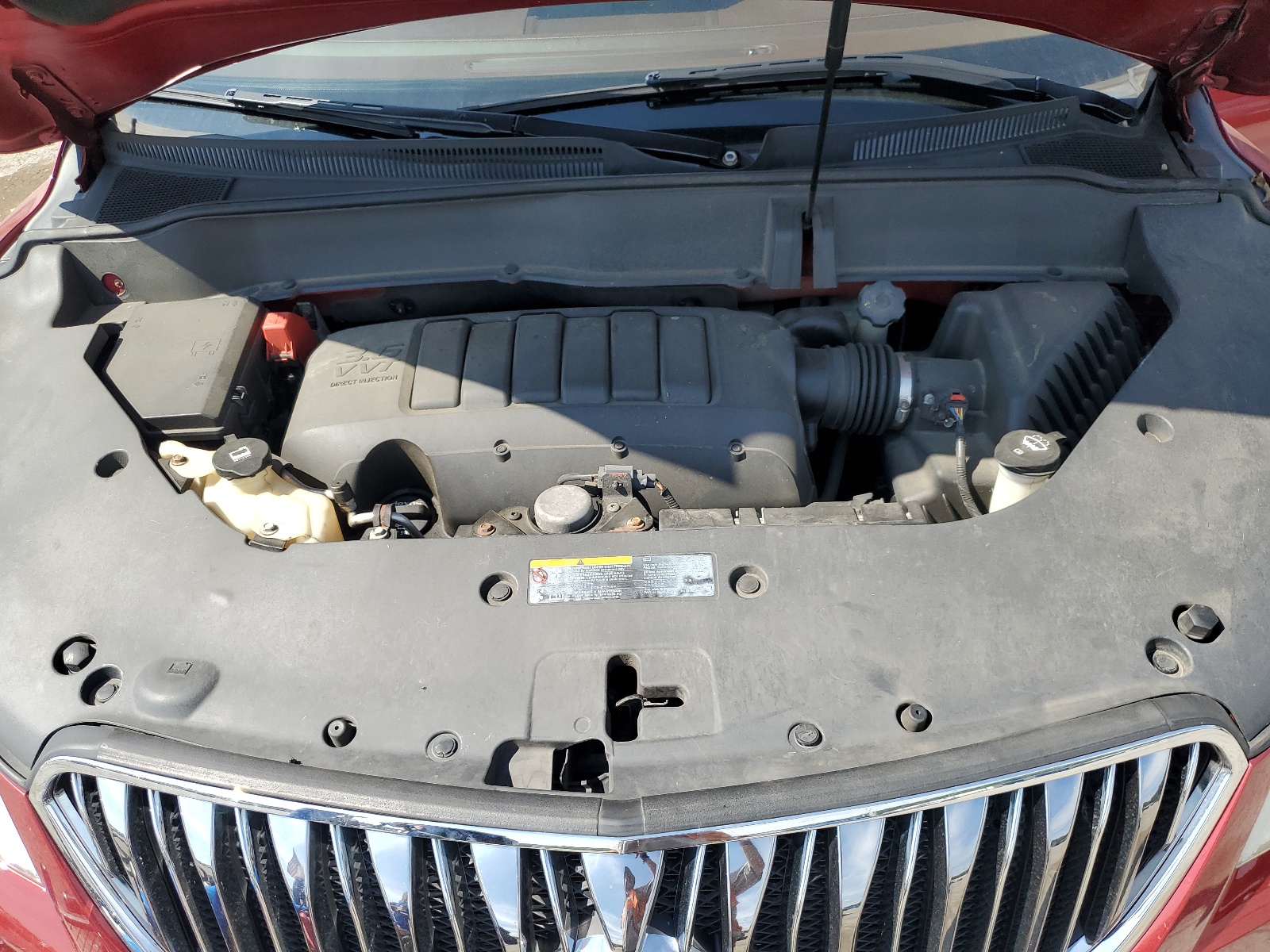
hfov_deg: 67.3
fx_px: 954
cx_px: 635
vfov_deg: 53.1
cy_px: 476
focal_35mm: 26
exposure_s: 1/1429
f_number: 1.5
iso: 50
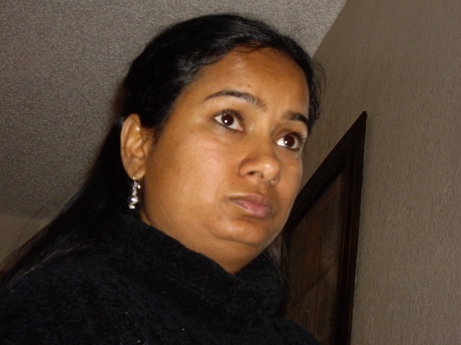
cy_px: 172
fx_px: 1518
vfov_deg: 13.0
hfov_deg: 17.3
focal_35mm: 114
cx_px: 230
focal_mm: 18.6
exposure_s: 1/125
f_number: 5.2
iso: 200
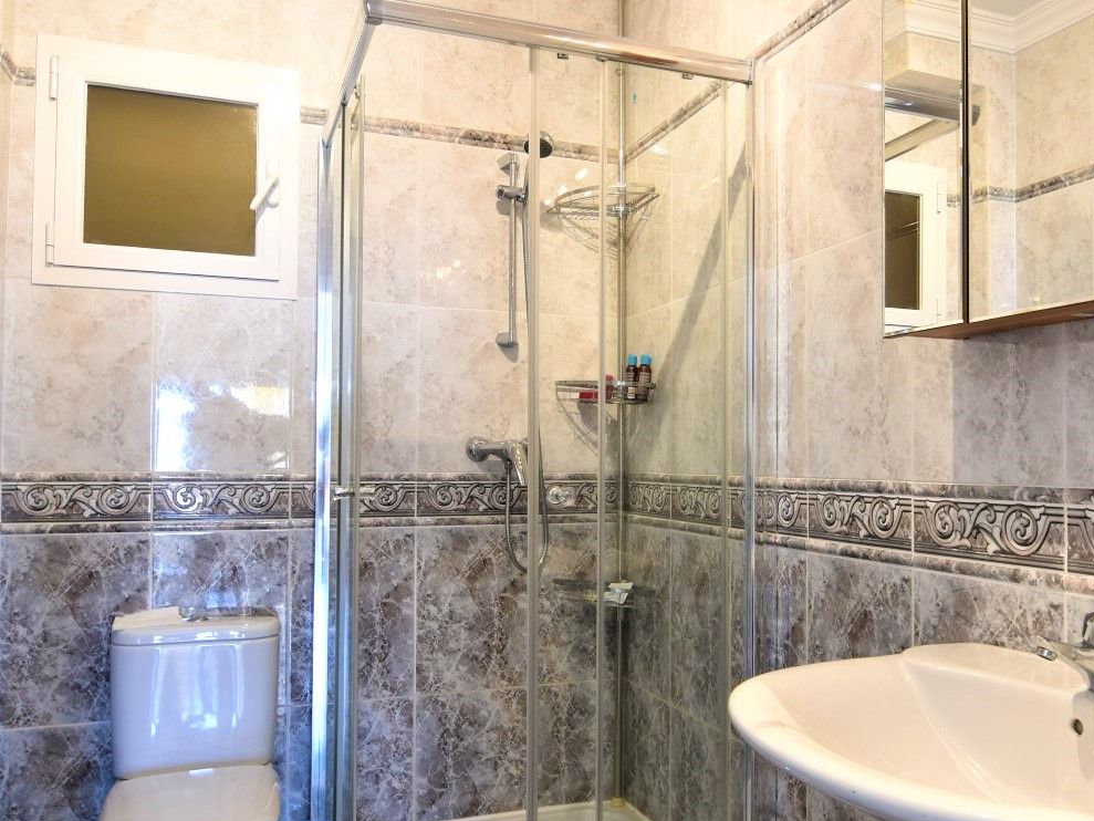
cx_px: 624
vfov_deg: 48.4
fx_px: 913
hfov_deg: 61.6
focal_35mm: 29
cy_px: 451
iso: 100
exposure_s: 1/4
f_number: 5.6
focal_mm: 11
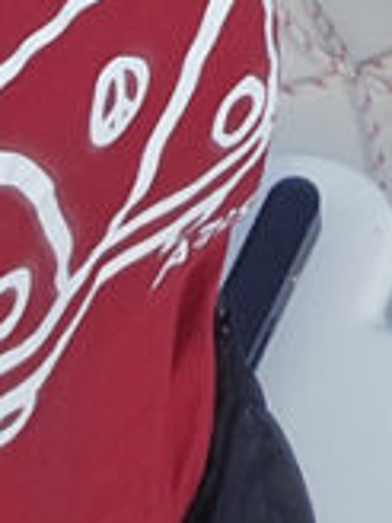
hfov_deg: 9.2
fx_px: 2355
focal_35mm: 156
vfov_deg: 10.8
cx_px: 653
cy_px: -740
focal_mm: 3.3
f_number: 2.2
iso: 25
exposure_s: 1/415
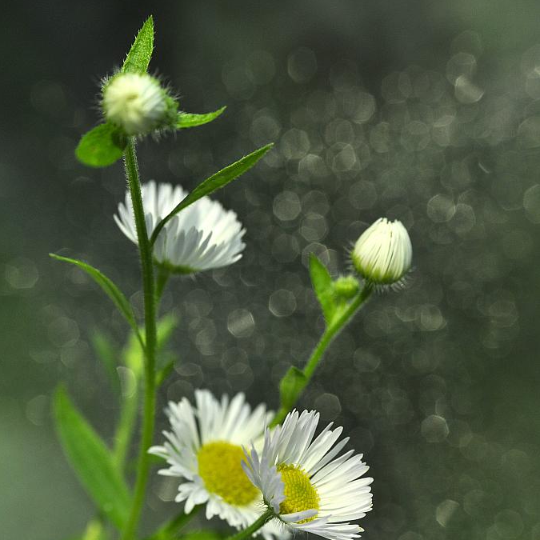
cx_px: 270
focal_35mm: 68
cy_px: 329
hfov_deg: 25.5
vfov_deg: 25.4
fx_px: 1194
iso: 400
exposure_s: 1/1000
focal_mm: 35
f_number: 7.1
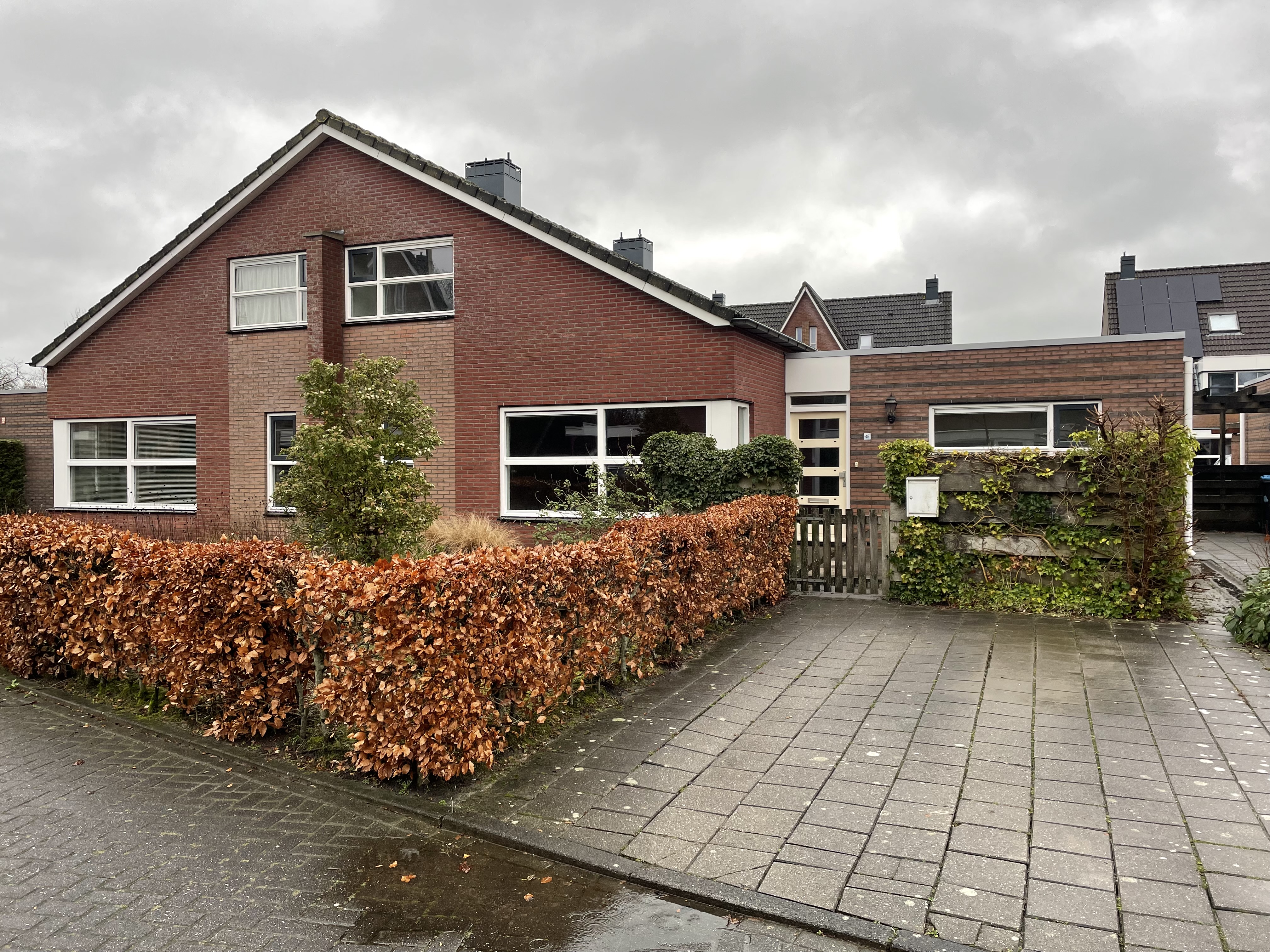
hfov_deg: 67.3
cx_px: 635
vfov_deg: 53.1
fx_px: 954
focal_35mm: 26
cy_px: 476
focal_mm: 4.2
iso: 50
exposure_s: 1/121
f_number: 1.6
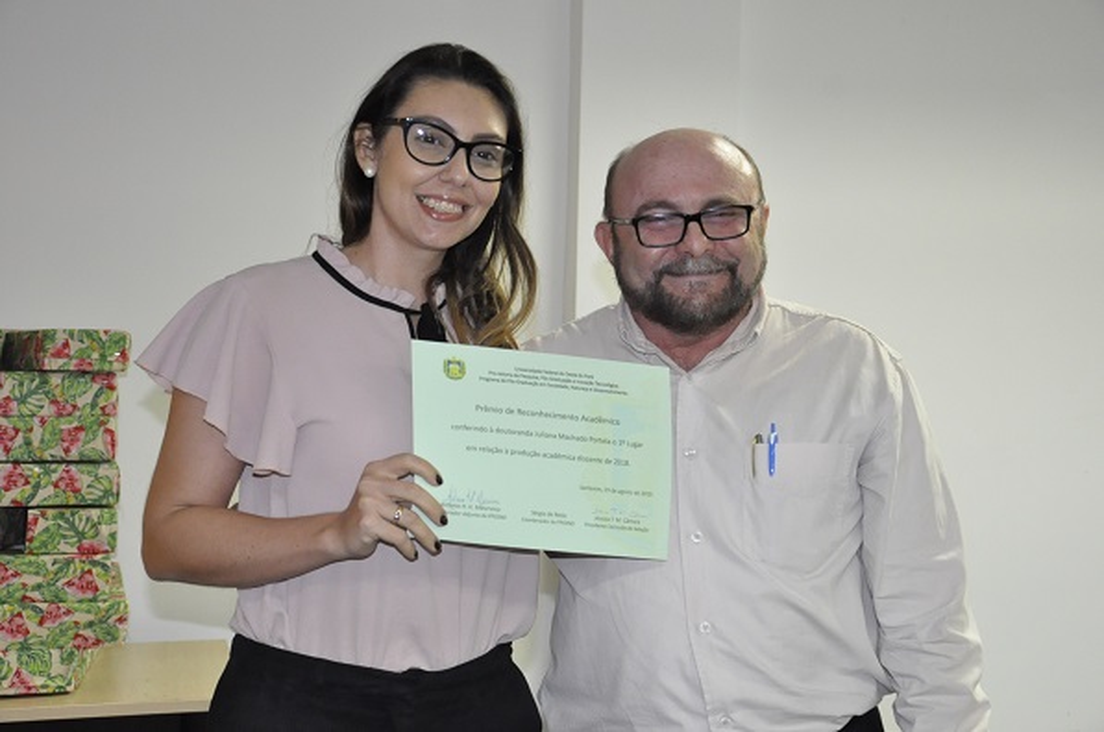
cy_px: 366
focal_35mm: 60
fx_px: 1837
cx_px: 552
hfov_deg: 33.4
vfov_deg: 22.5
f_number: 5.6
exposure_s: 1/60
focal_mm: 40
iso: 3200
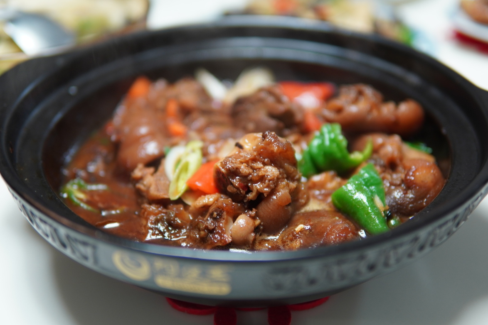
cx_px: 248
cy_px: 164
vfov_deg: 29.3
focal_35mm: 46
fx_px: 624
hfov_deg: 42.7
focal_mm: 30
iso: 320
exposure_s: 1/50
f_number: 1.4
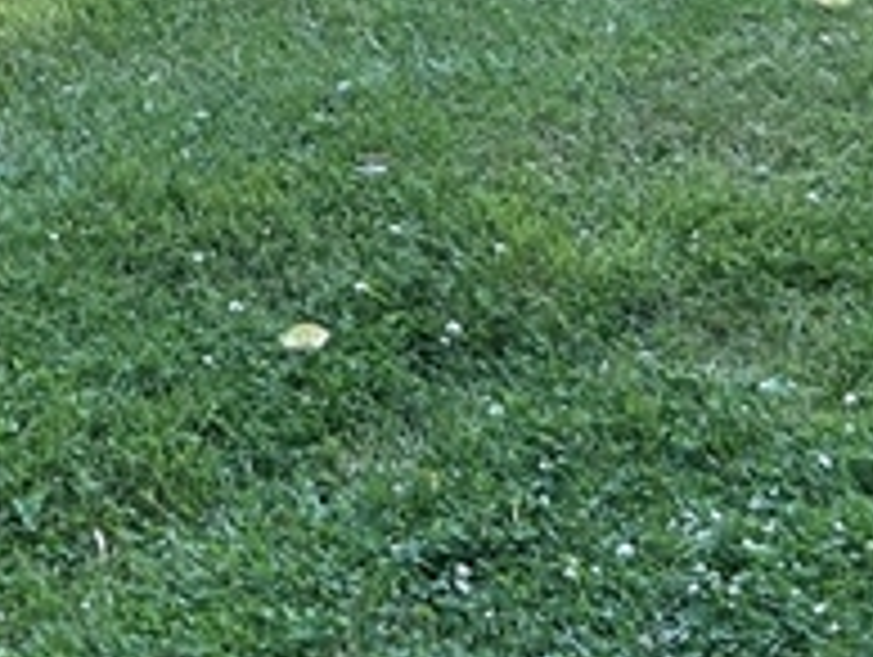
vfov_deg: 10.0
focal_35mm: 137
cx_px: -140
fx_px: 3459
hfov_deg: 14.0
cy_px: -662
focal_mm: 5.7
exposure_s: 1/696
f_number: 1.5
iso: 50
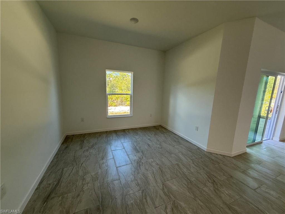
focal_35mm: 14
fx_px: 115
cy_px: 107
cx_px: 142
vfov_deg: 85.7
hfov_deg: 102.1
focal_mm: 2.22
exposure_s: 1/120
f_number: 2.2
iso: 100
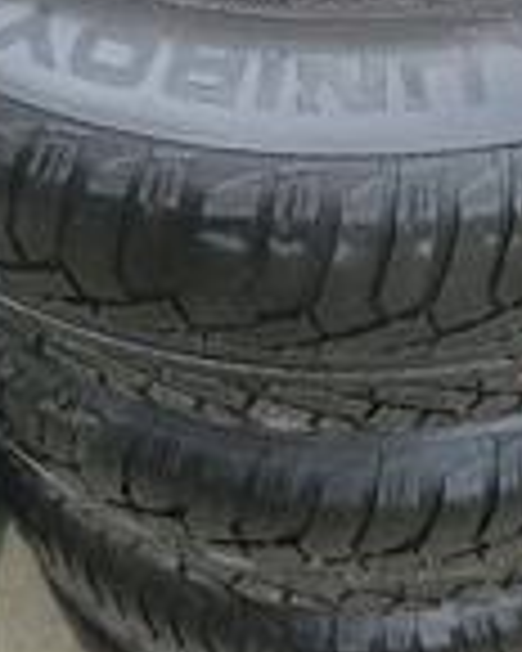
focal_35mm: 62
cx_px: 324
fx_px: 1197
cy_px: 9
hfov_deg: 24.5
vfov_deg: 28.7
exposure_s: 1/182
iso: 200
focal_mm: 6.3
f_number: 1.7
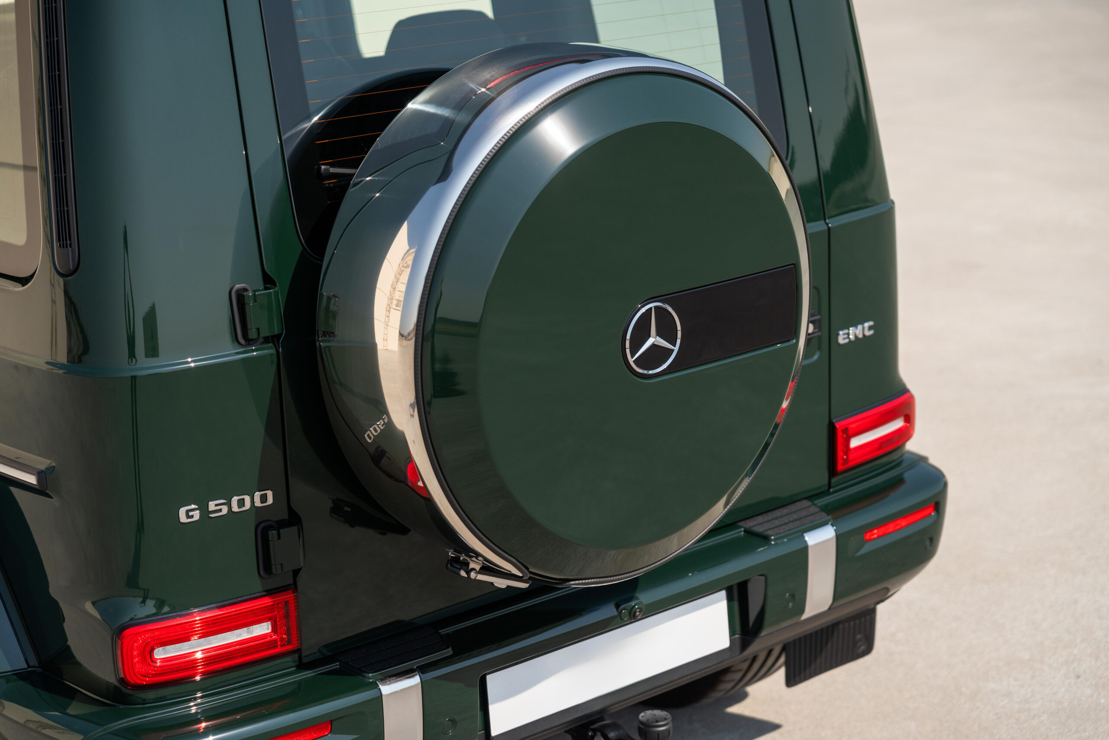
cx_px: 554
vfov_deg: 19.5
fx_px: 2156
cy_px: 370
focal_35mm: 70
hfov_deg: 28.8
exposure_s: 1/4000
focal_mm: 70
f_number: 2.8
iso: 100
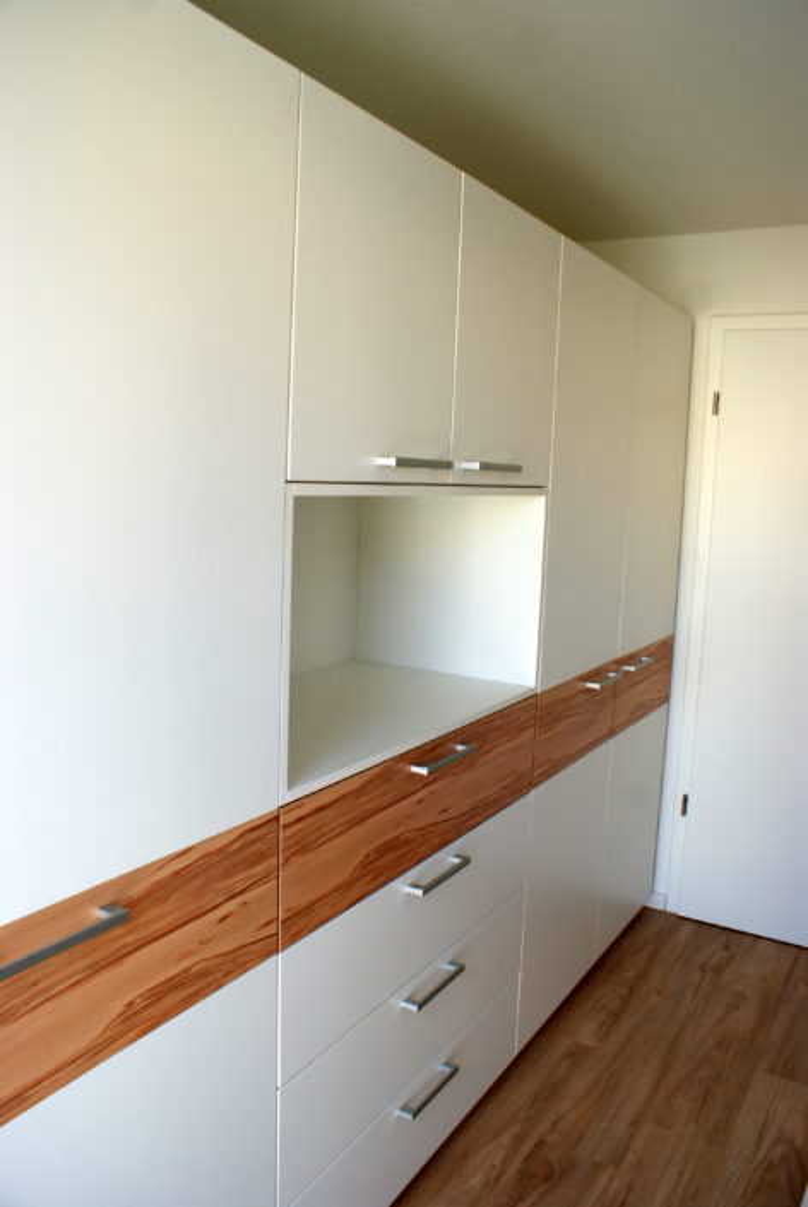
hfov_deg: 48.1
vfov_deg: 67.3
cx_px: 404
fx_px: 906
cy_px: 604
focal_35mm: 27
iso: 100
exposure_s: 1/40
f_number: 5
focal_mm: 18
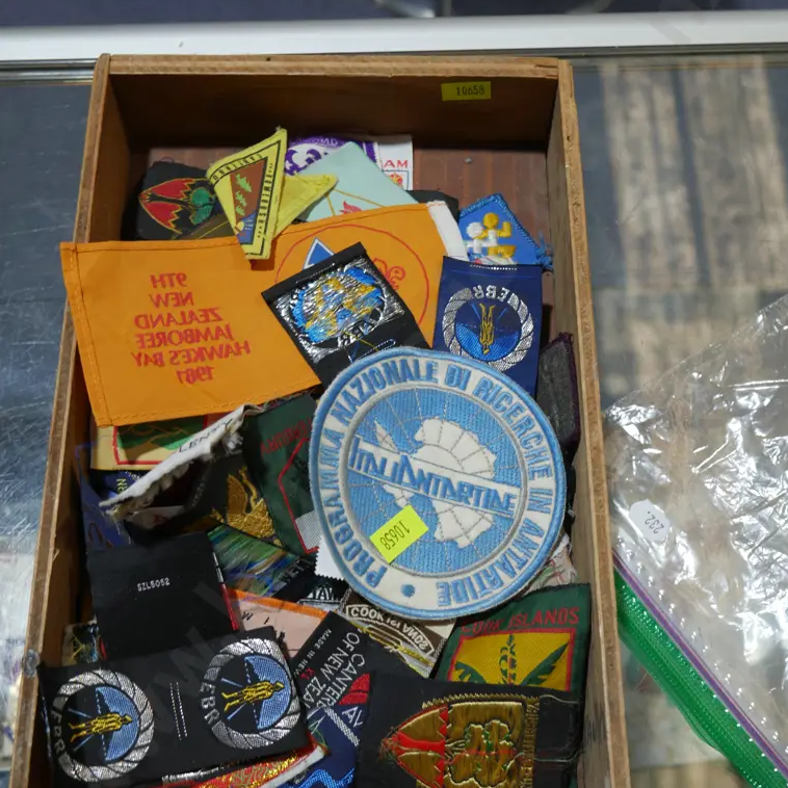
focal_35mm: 43
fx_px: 1107
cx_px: 399
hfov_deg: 39.2
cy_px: 389
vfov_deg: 39.2
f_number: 4
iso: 200
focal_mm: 18
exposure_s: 1/80
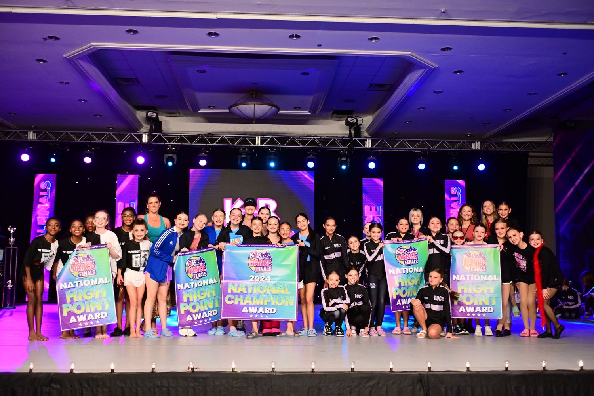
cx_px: 297
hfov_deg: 53.1
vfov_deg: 36.9
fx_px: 594
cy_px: 198
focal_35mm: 36
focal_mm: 36
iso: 2500
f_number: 2.8
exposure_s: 1/800
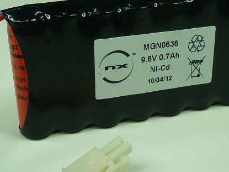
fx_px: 489
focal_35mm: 74
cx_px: 115
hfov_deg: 26.3
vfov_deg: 19.9
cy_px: 86
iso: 100
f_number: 2.8
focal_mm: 4.8
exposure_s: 1/80
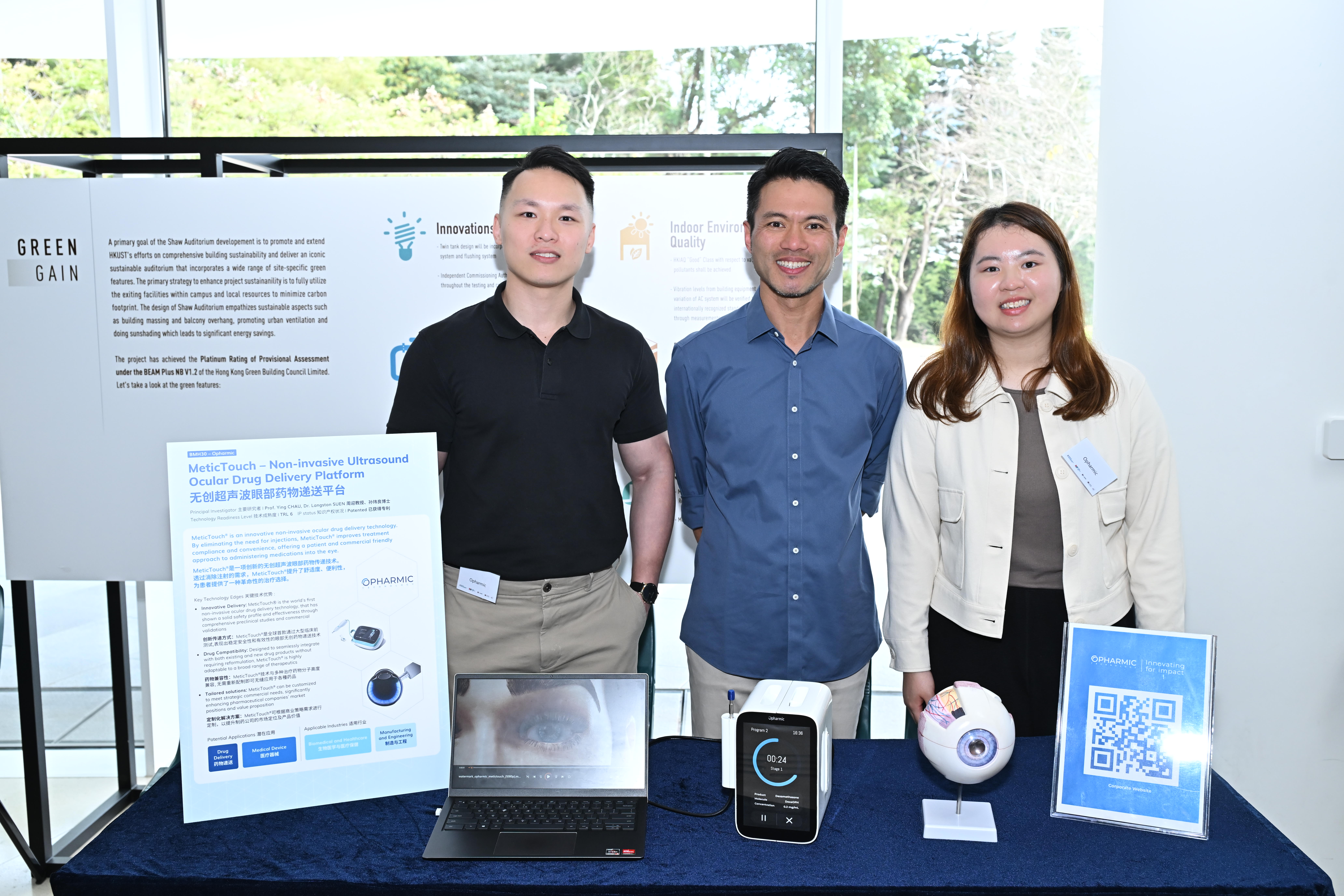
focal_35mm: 34
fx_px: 1269
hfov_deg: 55.8
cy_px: 448
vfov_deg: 38.9
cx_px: 672
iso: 1000
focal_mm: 34
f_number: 5.6
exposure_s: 1/200
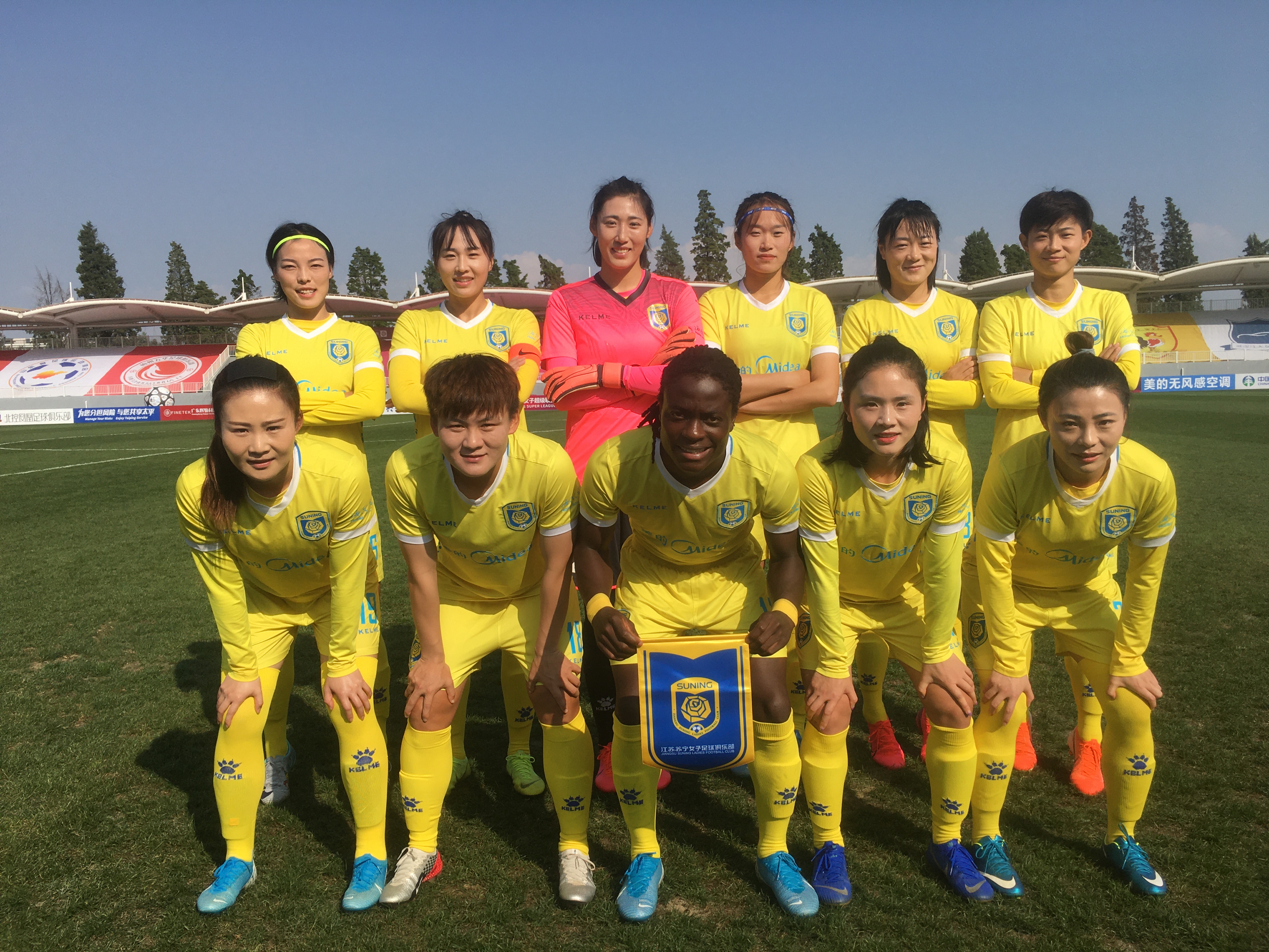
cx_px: 634
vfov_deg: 48.2
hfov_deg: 61.7
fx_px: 1063
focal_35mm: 29
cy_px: 476
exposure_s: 1/2331
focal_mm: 4.15
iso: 25
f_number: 2.2
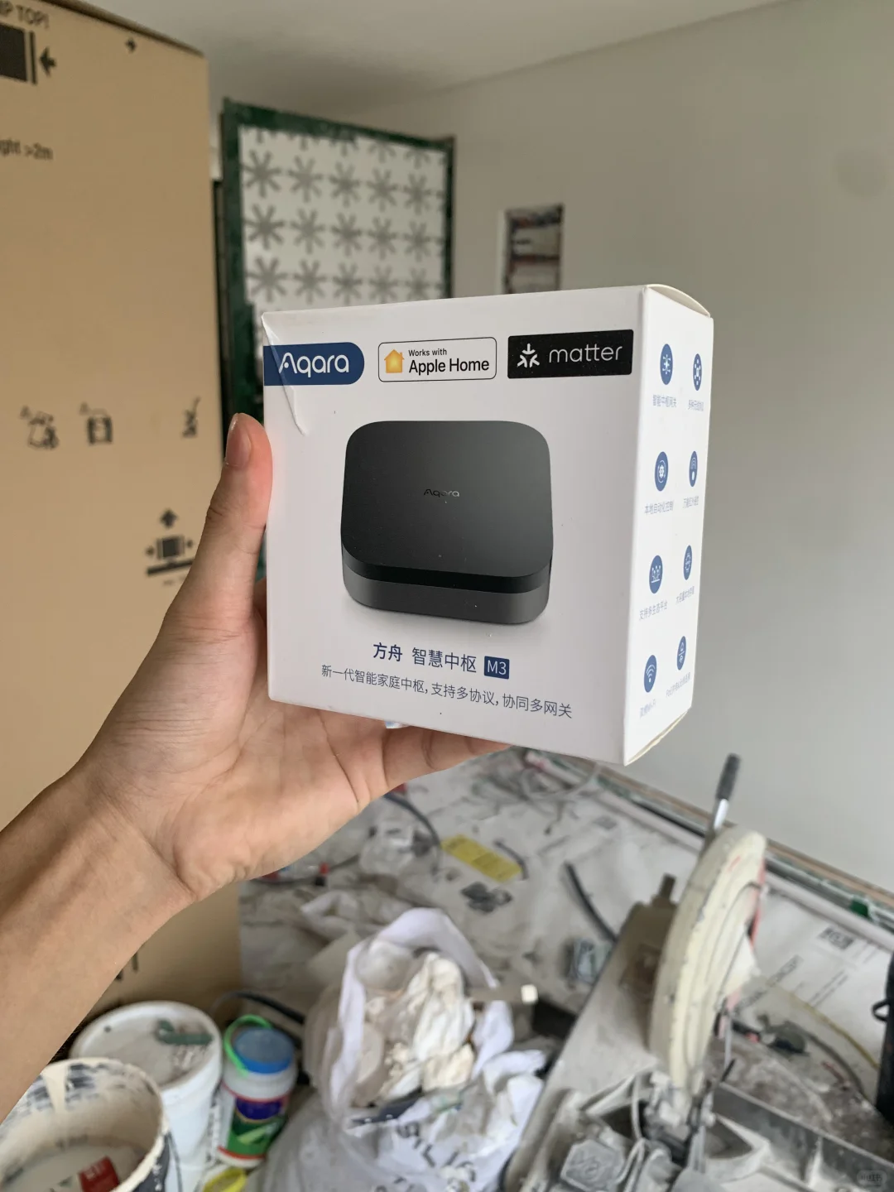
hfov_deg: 53.1
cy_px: 596
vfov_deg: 67.3
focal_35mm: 26
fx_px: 895
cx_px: 447
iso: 100
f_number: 1.8
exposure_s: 1/96
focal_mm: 4.25
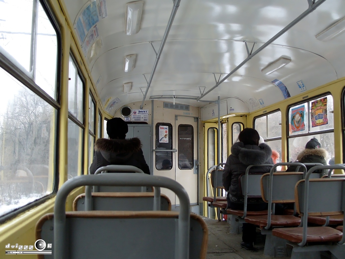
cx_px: 172
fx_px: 349
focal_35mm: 35
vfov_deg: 40.7
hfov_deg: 52.6
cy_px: 130
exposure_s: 1/60
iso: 100
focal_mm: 7.8
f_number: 2.8
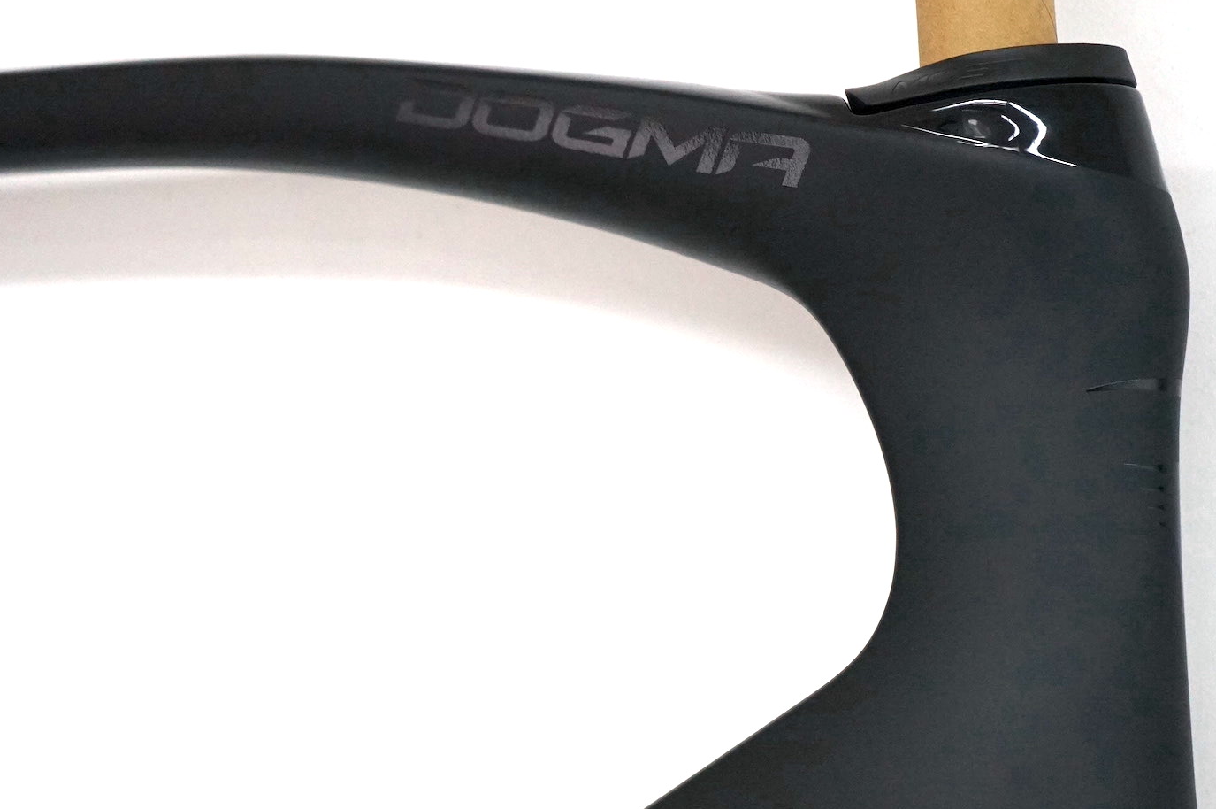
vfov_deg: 24.4
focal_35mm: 55
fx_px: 1856
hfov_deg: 36.2
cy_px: 573
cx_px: 709
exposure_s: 1/160
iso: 2500
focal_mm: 36
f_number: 4
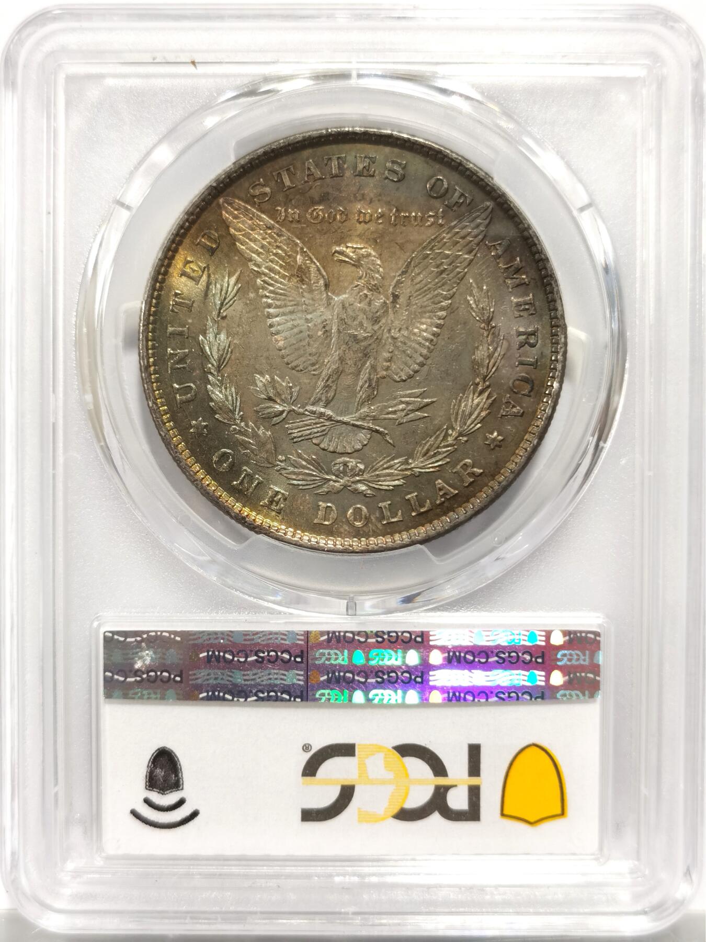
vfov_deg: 35.5
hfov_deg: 27.0
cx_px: 353
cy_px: 471
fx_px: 1468
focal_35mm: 54
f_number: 16
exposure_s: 1/100
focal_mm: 5.56
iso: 160
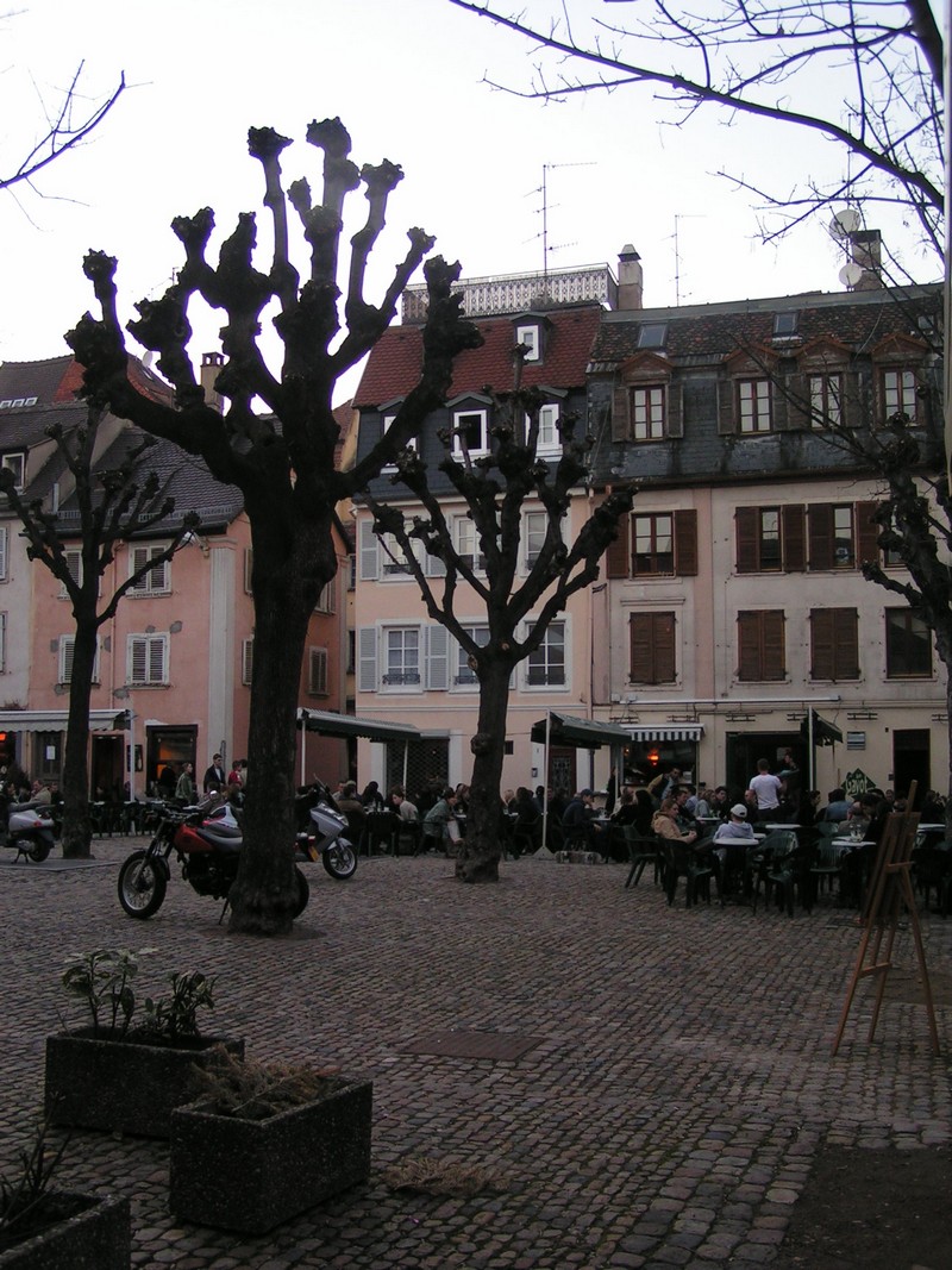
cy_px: 635
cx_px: 476
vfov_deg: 49.0
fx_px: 1394
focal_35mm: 38
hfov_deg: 37.7
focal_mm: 5.8
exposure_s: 1/50
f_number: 2.8
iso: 80
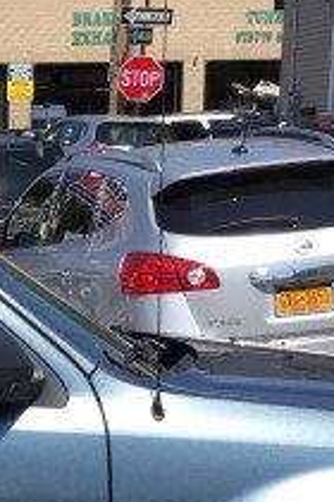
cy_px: 557
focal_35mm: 147
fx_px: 2046
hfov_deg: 8.7
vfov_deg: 13.7
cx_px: -384
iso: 32
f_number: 2.2
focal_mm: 4.15
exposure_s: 1/1721
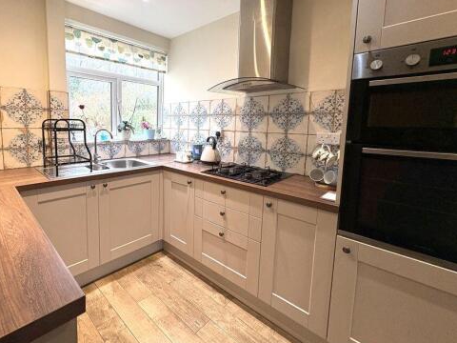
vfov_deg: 74.3
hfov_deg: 89.8
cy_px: 147
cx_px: 182
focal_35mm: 17
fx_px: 224
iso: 250
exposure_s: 1/100
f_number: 2.2
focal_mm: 2.22
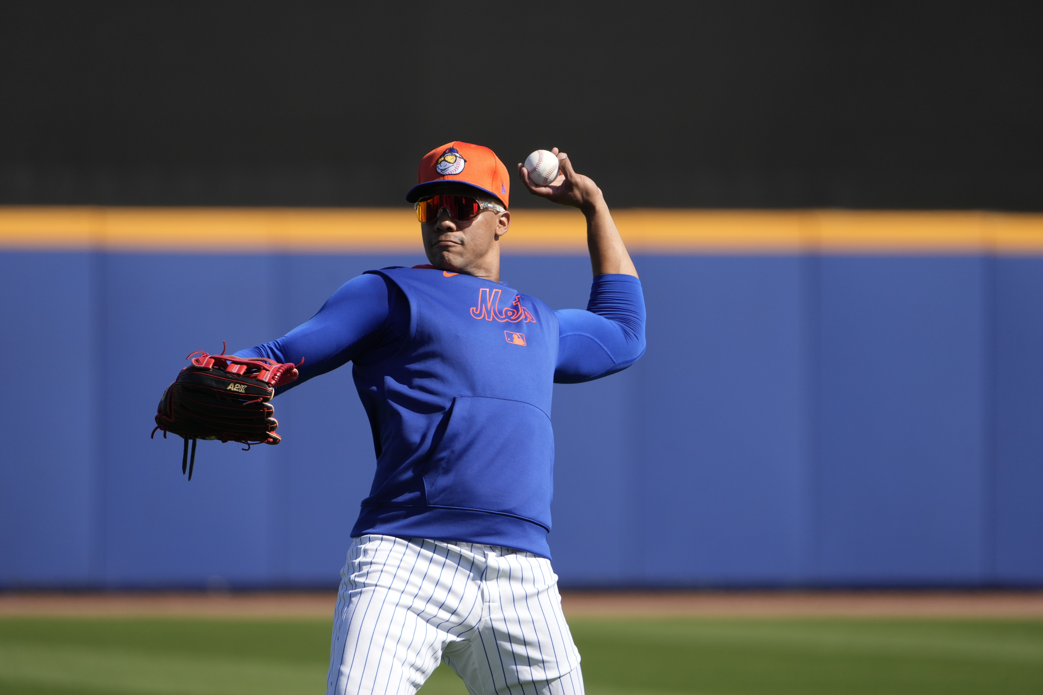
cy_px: 348
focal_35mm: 594
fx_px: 17208
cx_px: 522
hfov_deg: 3.5
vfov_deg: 2.3
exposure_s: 1/2000
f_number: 6.3
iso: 500
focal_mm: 594
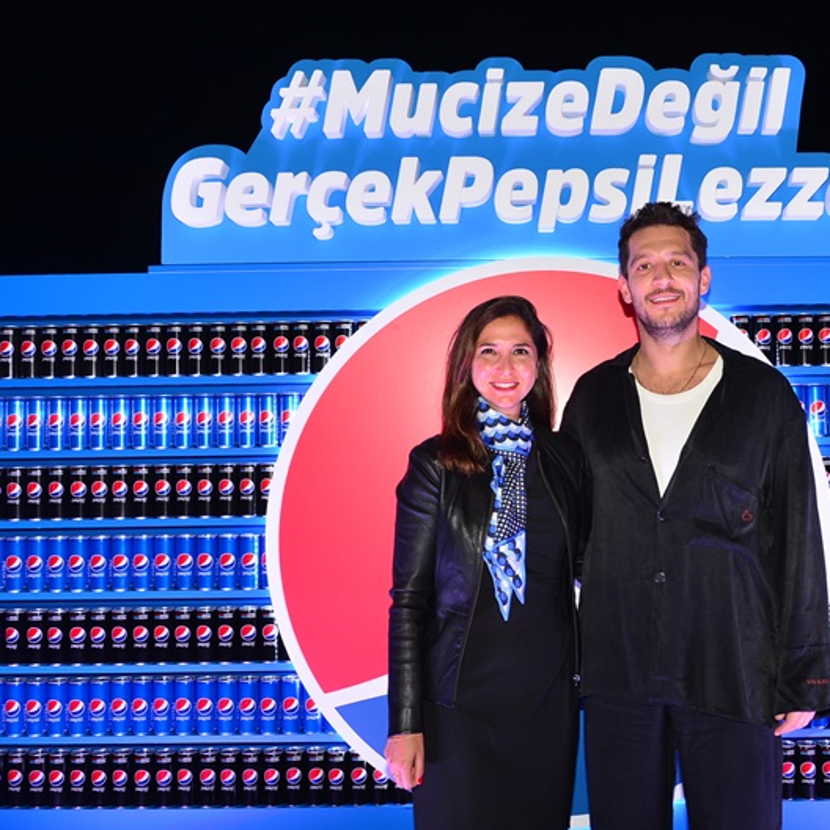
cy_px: 415
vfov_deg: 46.0
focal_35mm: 36
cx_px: 552
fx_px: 977
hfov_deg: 45.4
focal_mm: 28
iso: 500
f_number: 6.3
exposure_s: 1/60
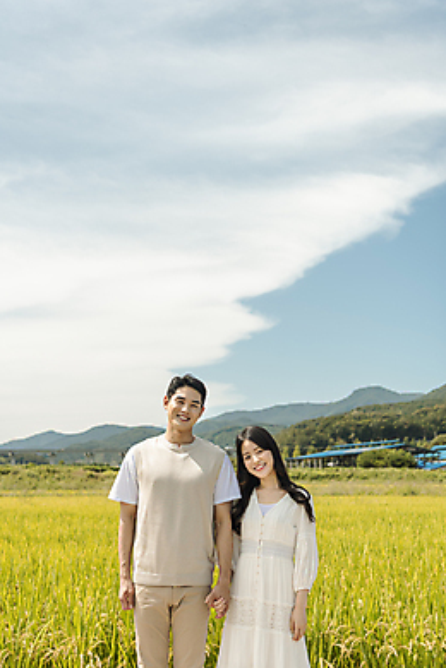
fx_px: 762
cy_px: 329
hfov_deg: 32.6
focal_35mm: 41
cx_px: 220
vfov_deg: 47.4
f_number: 3.2
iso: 200
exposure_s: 1/1600
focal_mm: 40
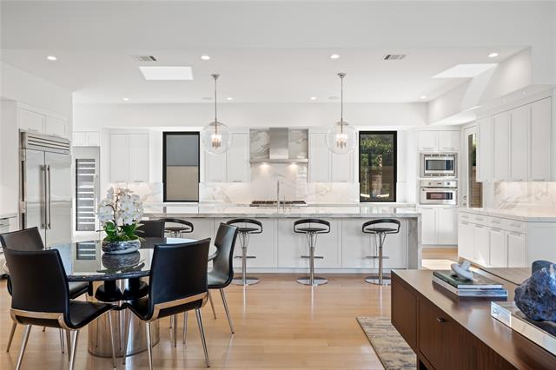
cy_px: 185
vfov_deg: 53.1
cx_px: 278
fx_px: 370
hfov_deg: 73.8
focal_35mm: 24
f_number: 9
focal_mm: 24
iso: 320
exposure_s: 1/4
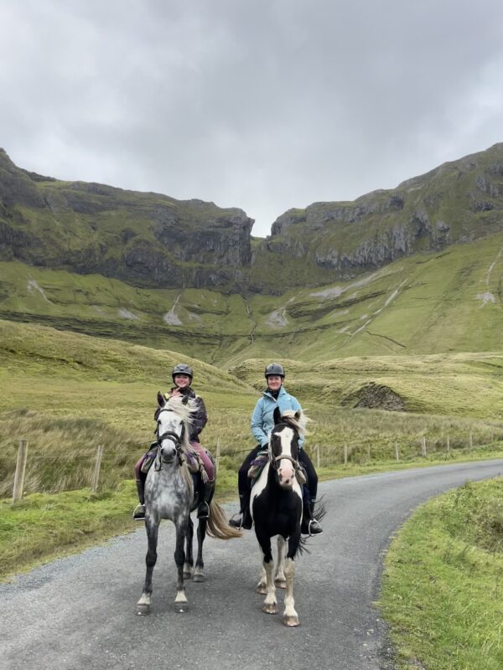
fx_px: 504
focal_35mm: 26
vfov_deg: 67.3
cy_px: 335
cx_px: 252
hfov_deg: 53.1
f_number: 1.6
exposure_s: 1/1441
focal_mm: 5.1
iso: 50
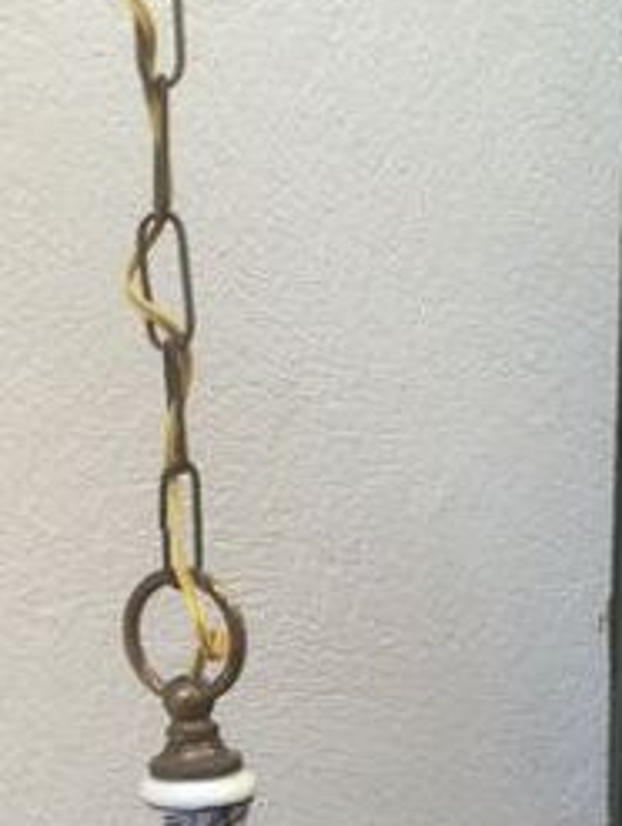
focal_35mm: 75
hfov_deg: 19.6
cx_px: 161
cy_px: 913
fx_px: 1792
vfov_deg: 24.2
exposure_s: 1/258
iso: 32
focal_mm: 4.15
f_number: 2.2
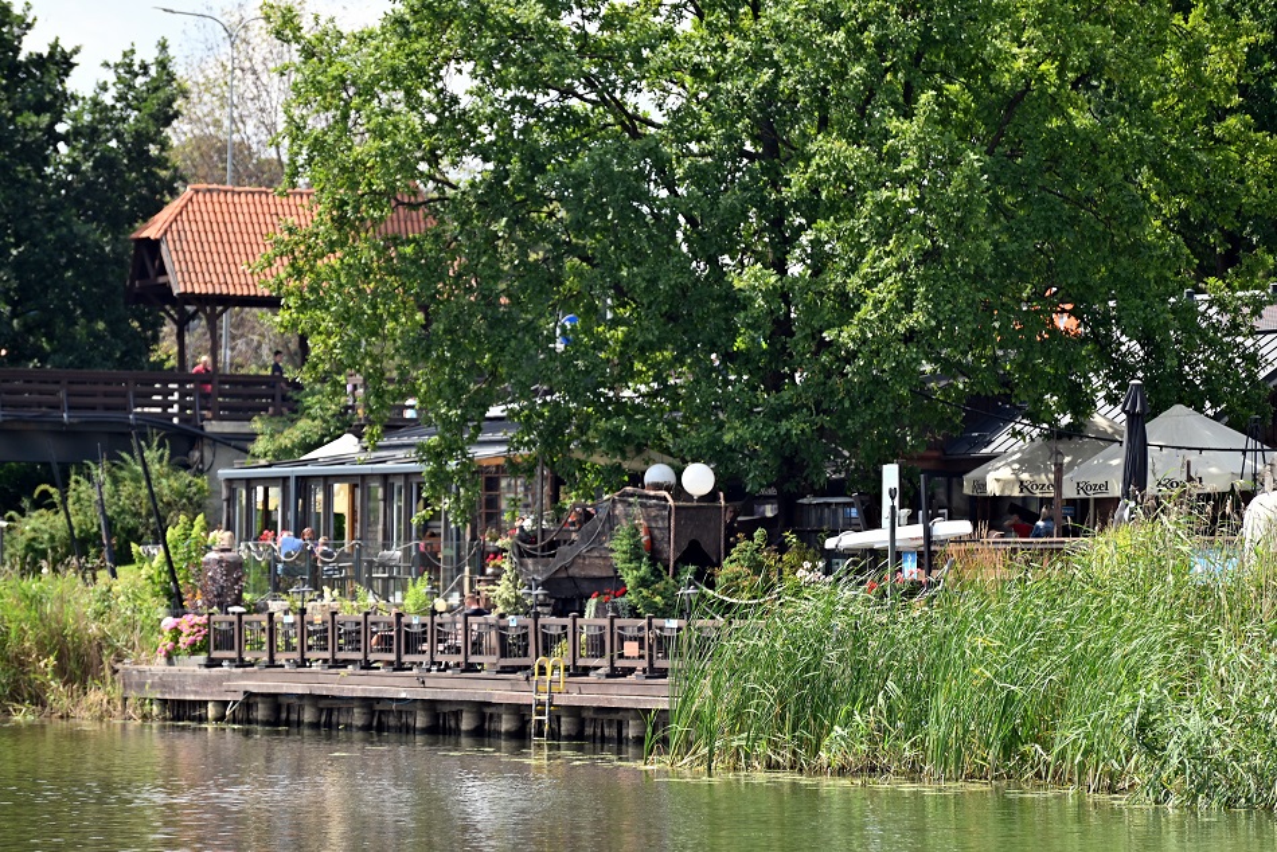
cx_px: 638
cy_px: 426
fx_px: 7451
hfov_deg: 9.8
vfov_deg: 6.5
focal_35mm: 210
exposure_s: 1/500
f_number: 5.6
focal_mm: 210
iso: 200
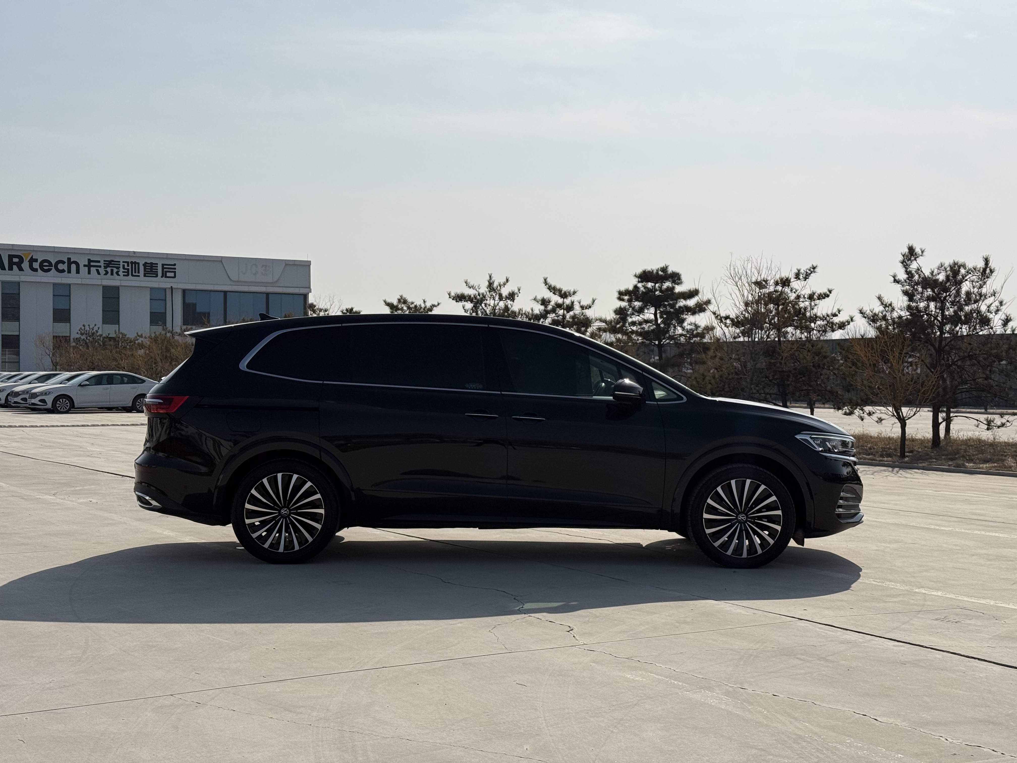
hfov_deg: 39.7
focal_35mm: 48
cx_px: 508
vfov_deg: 30.3
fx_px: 1410
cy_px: 382
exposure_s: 1/13333
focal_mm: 6.76
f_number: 1.78
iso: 50
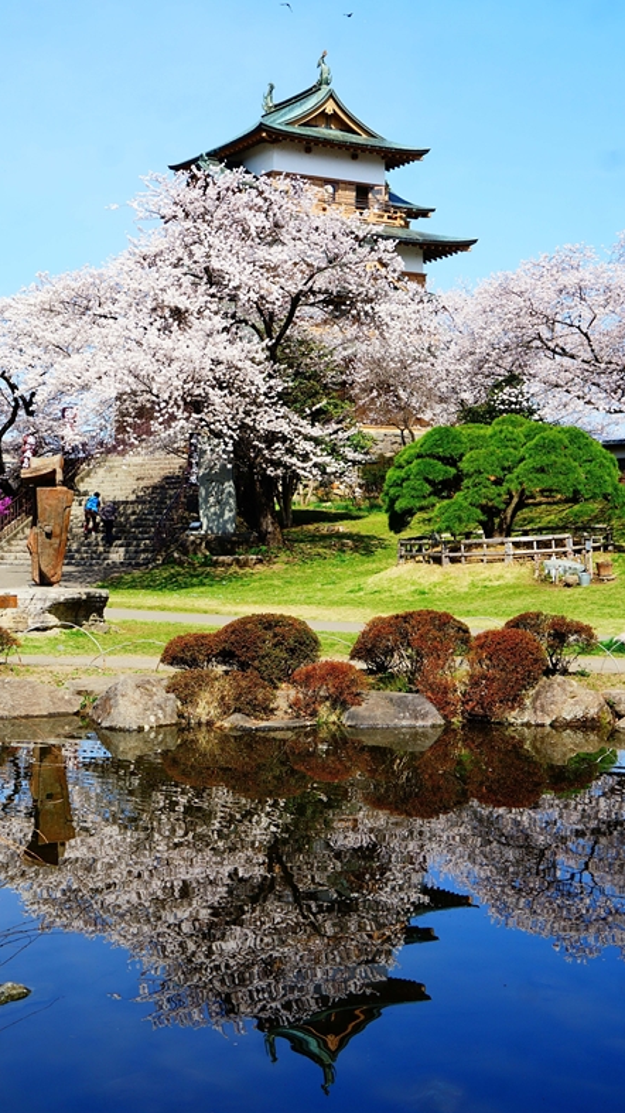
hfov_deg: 24.1
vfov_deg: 41.7
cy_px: 549
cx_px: 285
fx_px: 1461
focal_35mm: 50
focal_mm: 31
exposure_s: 1/200
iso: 100
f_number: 8
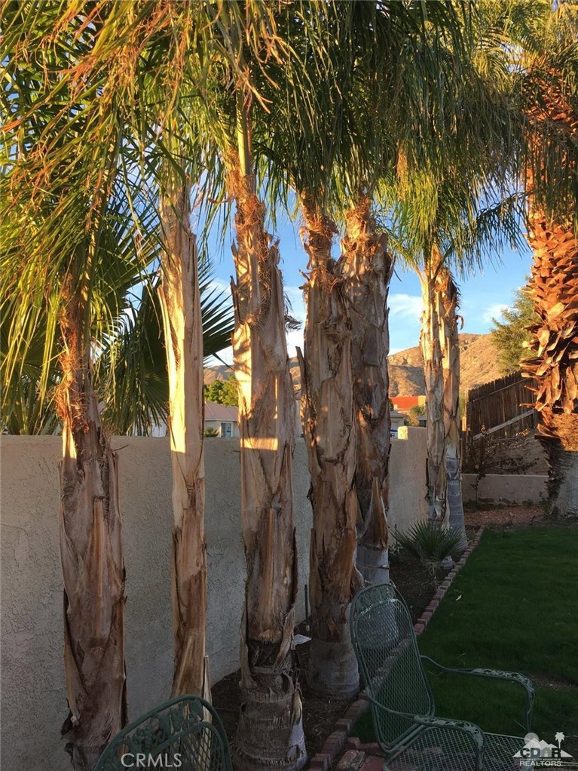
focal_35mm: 29
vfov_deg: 61.6
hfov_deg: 48.2
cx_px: 289
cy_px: 386
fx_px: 645
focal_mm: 4.15
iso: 25
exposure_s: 1/204
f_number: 2.2
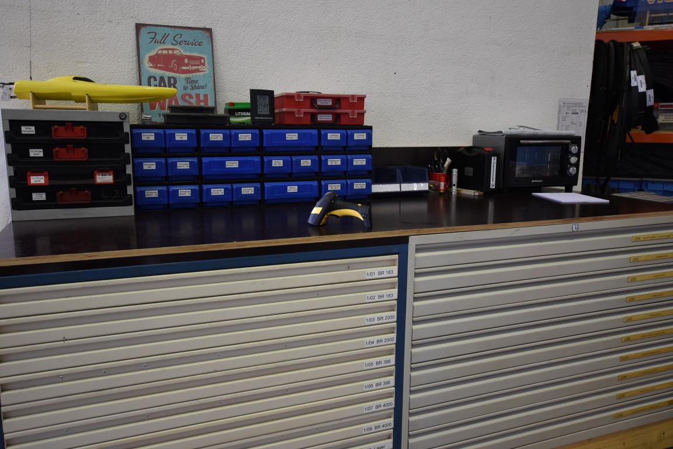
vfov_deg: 43.6
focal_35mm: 30
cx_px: 336
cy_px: 224
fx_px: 561
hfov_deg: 61.9
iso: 800
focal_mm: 20
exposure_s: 1/60
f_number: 4
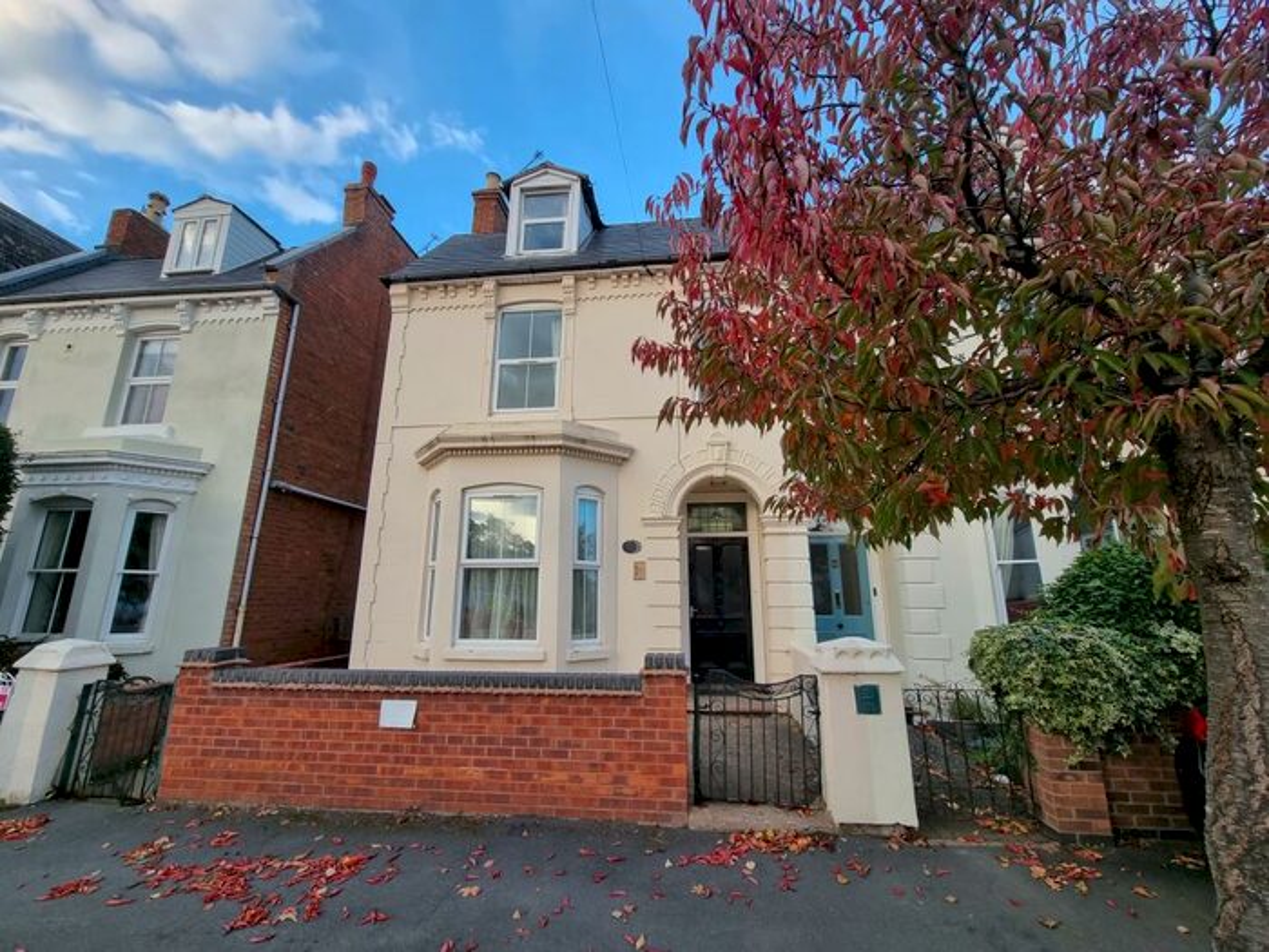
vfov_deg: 89.9
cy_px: 476
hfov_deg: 106.2
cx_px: 634
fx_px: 477
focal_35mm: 13
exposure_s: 1/201
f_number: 2.2
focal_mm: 2.2
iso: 50
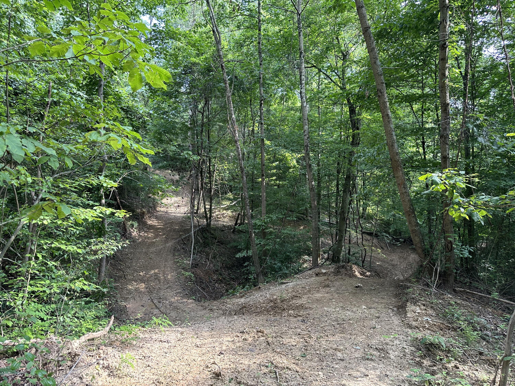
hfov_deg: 71.6
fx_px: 357
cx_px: 258
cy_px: 193
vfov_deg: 56.8
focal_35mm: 24
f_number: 1.78
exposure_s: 1/144
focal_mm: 6.86
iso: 100
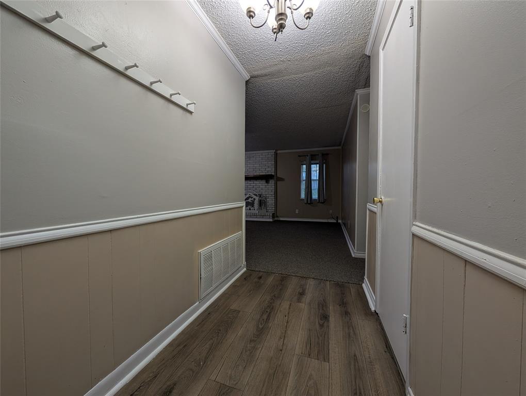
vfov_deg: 94.6
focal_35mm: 12
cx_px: 263
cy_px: 198
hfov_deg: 110.5
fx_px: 183
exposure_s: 1/53.9
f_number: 1.7
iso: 47
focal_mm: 2.02
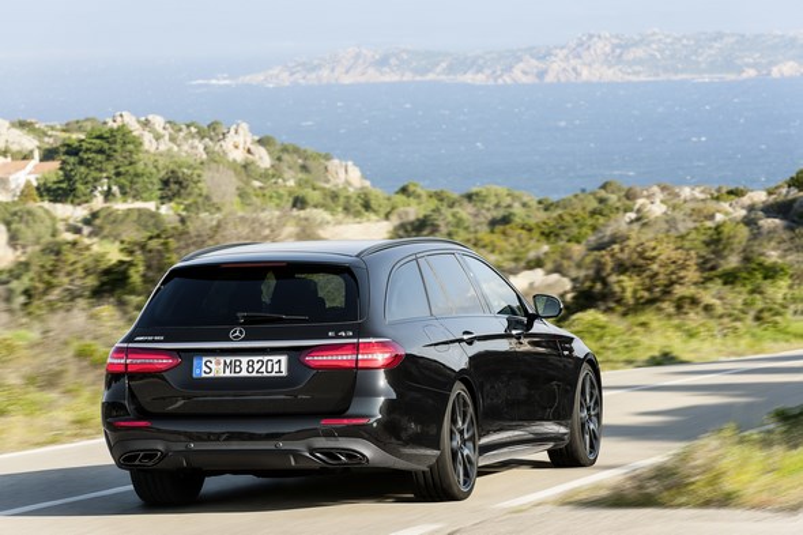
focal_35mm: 160
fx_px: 3568
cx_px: 402
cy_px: 268
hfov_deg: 12.8
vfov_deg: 8.6
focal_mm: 160
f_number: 8
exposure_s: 1/100
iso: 100
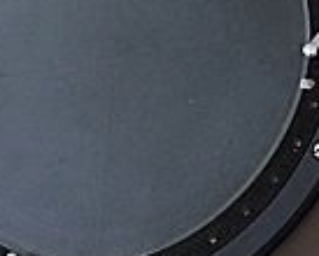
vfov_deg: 11.2
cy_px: -147
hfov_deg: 14.5
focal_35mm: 132
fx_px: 1248
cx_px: 263
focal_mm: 4.15
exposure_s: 1/30
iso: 64
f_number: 2.2
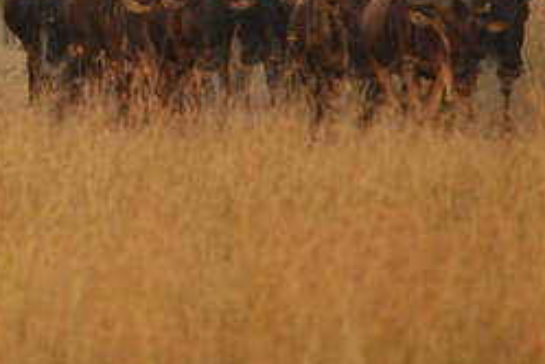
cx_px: -120
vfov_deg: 0.8
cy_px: -59
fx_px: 25537
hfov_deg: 1.2
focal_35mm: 1687
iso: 800
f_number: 5.6
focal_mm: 400
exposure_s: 1/400
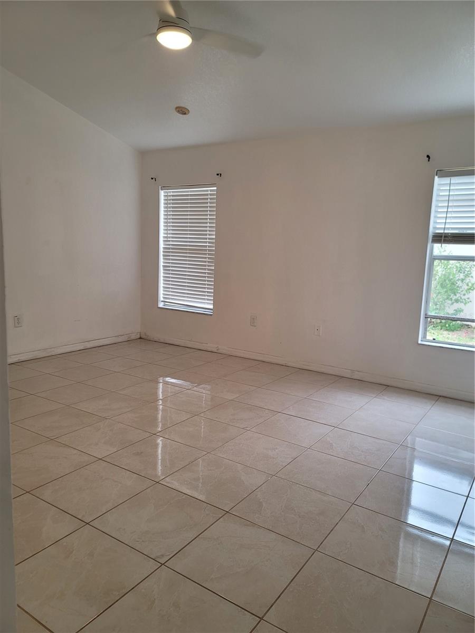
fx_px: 457
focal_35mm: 25
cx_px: 238
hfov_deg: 54.9
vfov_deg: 69.4
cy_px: 316
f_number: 1.8
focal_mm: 7
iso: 125
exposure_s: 1/120
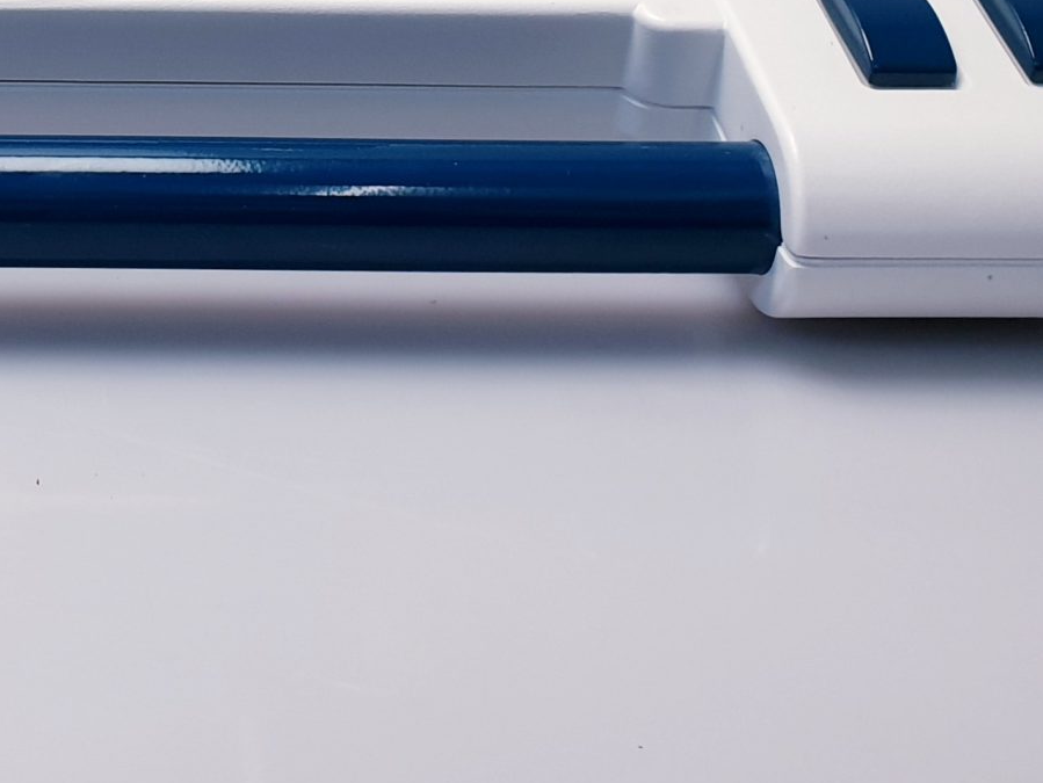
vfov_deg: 18.5
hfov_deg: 24.9
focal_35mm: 74
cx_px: -39
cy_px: -231
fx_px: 2231
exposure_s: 1/100
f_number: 2.4
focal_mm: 4.3
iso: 100
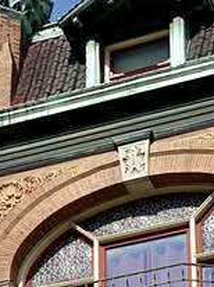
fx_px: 1669
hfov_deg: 7.2
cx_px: -81
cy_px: 401
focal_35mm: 202
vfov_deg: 9.6
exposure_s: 1/2083
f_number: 2
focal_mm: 6
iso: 20
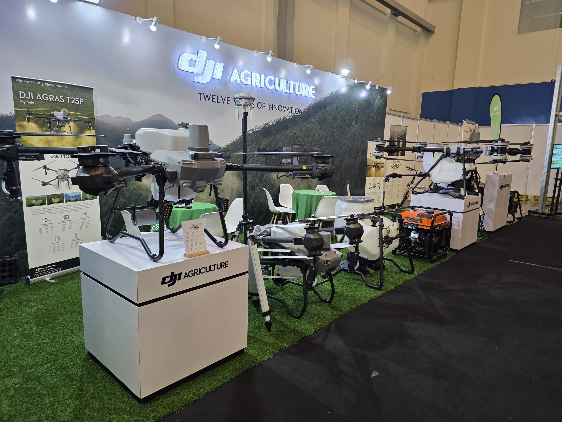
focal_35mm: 23
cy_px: 211
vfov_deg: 58.9
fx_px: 373
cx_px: 281
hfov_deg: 73.9
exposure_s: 1/100
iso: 160
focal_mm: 6.3
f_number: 1.7
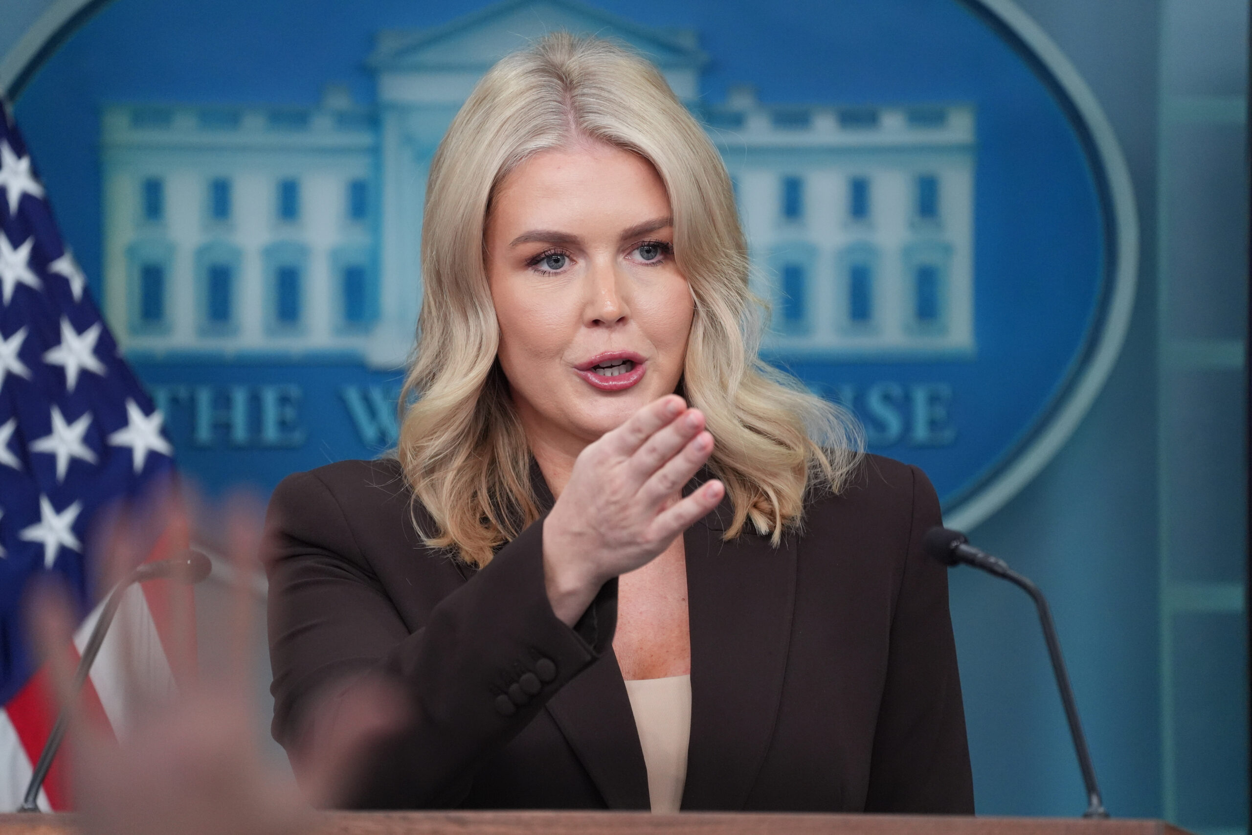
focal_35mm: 382
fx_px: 13285
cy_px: 418
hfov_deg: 5.4
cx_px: 626
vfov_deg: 3.6
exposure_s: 1/320
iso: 3200
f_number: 5.6
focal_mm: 382
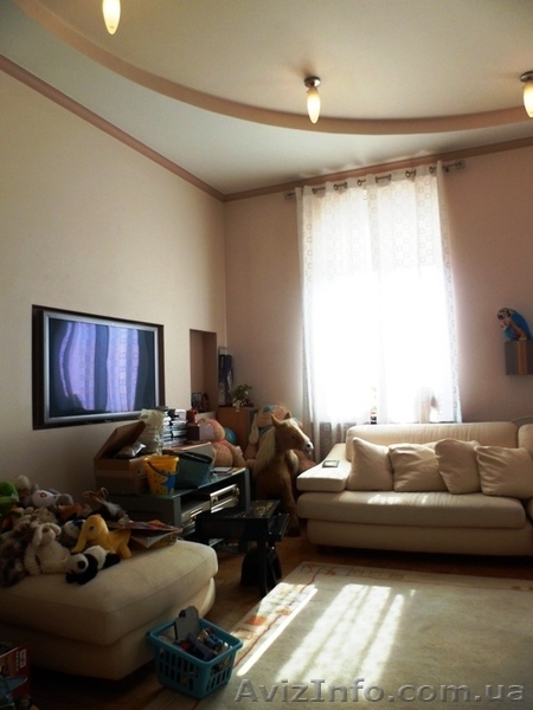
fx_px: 534
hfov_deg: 53.1
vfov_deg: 67.3
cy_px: 355
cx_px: 266
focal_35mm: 26
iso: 80
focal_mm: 4.9
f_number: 3.3
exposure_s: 1/60
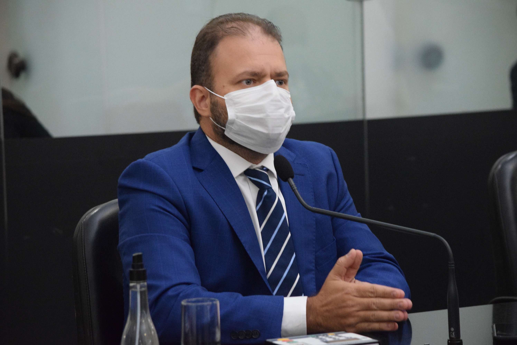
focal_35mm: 158
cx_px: 258
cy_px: 172
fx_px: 2264
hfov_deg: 13.0
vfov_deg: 8.7
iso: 4500
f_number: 4.8
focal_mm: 105
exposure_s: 1/125
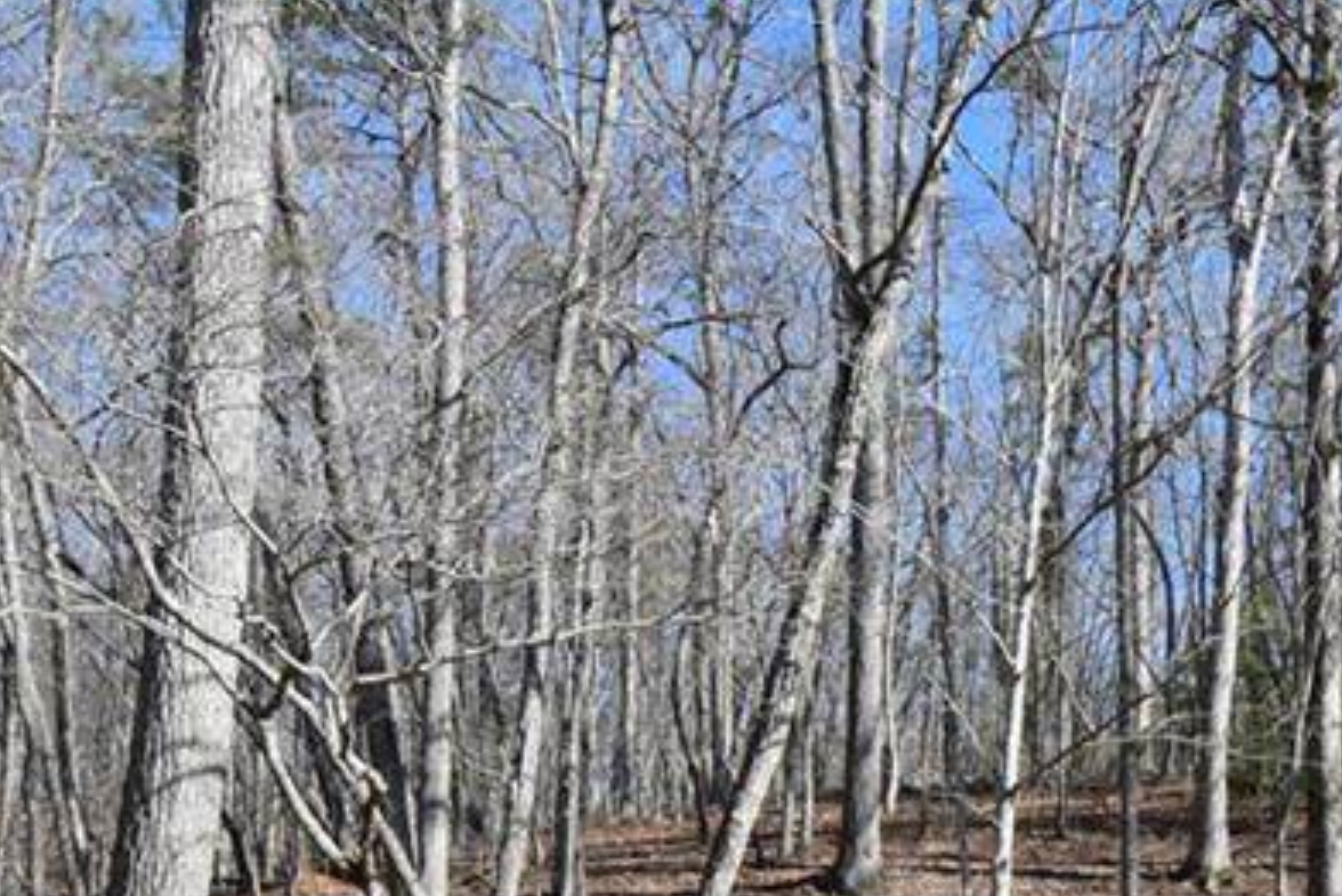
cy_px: 956
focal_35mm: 47
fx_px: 1753
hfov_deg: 38.6
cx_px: 1243
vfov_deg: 26.7
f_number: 9
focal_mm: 12
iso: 200
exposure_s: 1/320
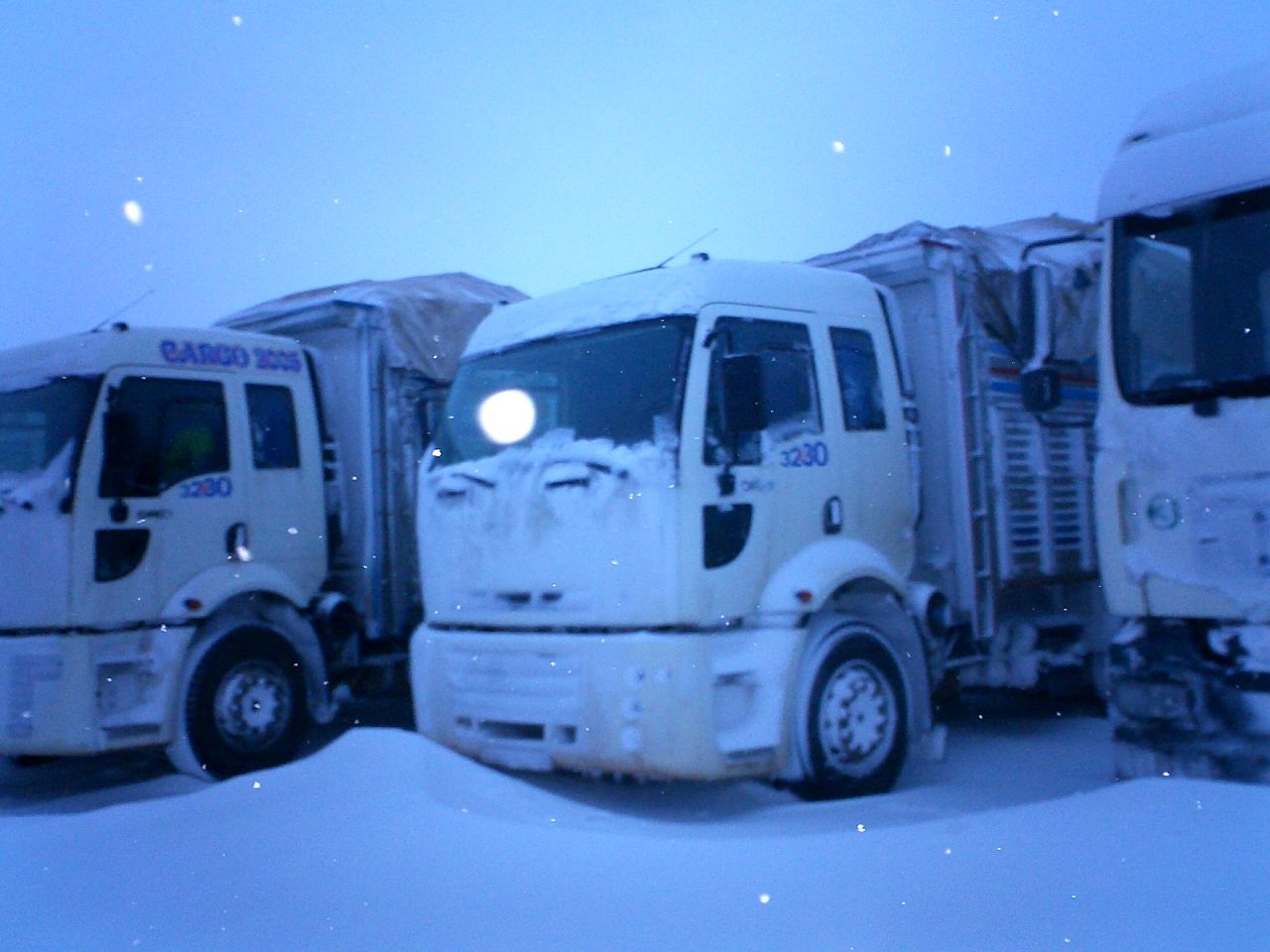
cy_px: 476
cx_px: 635
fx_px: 1357
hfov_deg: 50.1
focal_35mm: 37
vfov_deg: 38.7
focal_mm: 5.6
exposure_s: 1/40
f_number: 3.5
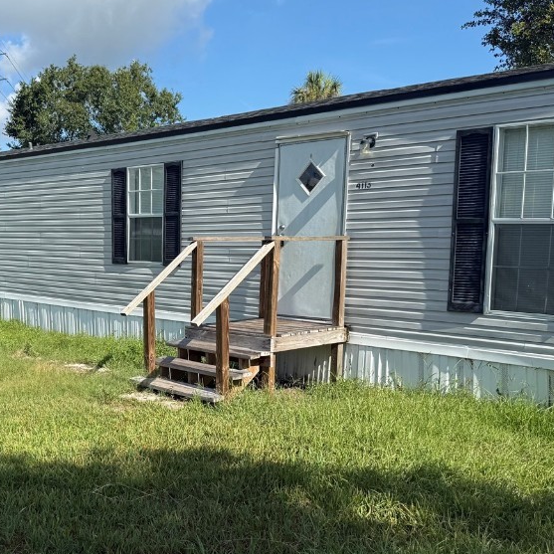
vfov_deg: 42.6
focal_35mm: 39
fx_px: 706
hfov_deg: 42.0
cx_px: 168
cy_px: 334
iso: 80
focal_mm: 6.76
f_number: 1.78
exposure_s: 1/3584
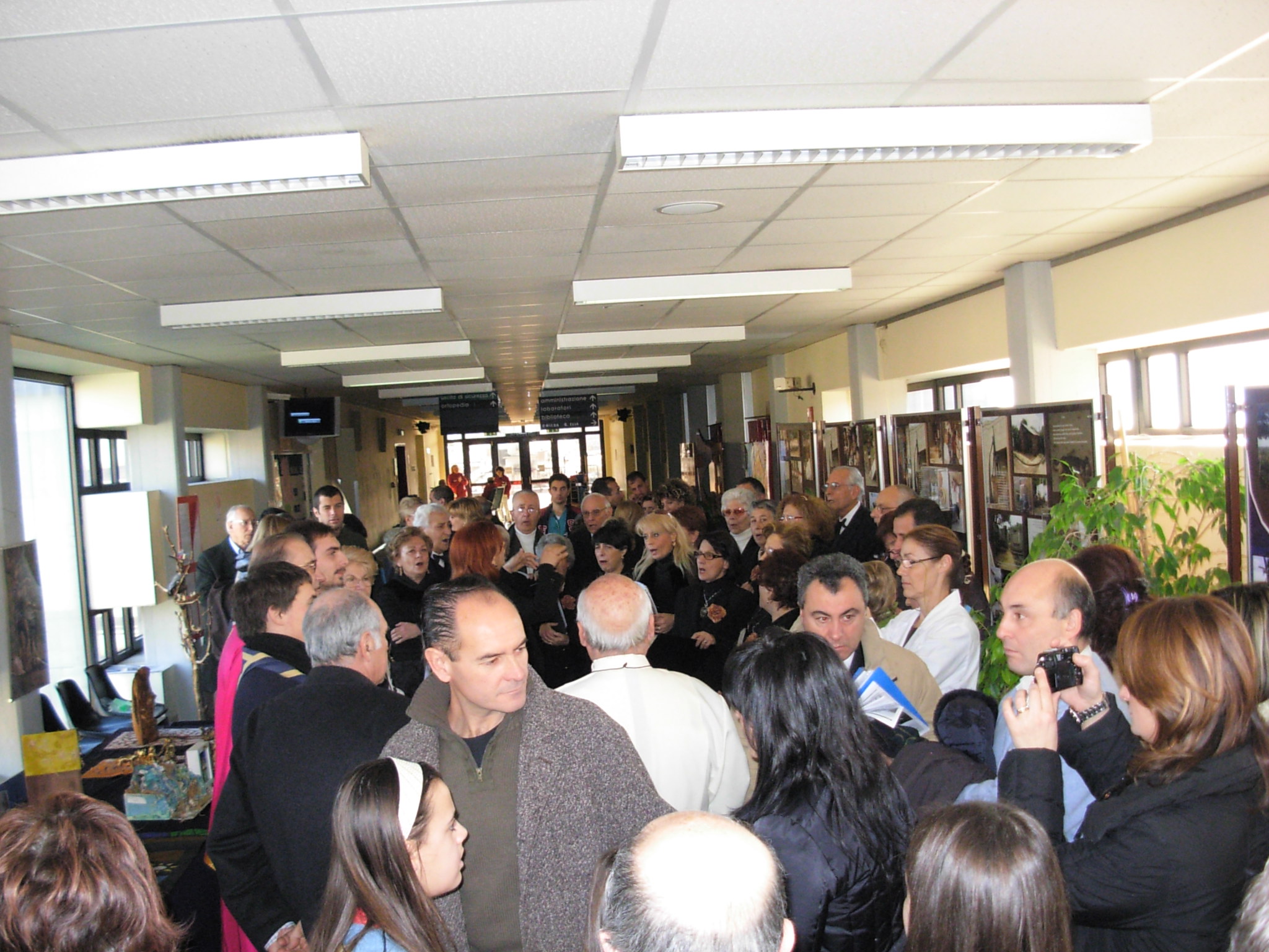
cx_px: 634
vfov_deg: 37.7
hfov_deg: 49.0
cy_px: 476
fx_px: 1393
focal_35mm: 38
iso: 400
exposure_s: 1/114
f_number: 2.9
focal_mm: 6.3
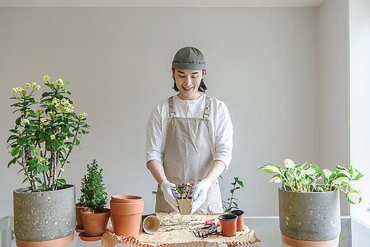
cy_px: 124
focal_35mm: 35
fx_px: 360
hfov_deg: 54.4
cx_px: 185
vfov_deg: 37.9
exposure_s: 1/200
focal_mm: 35
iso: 800
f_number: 5
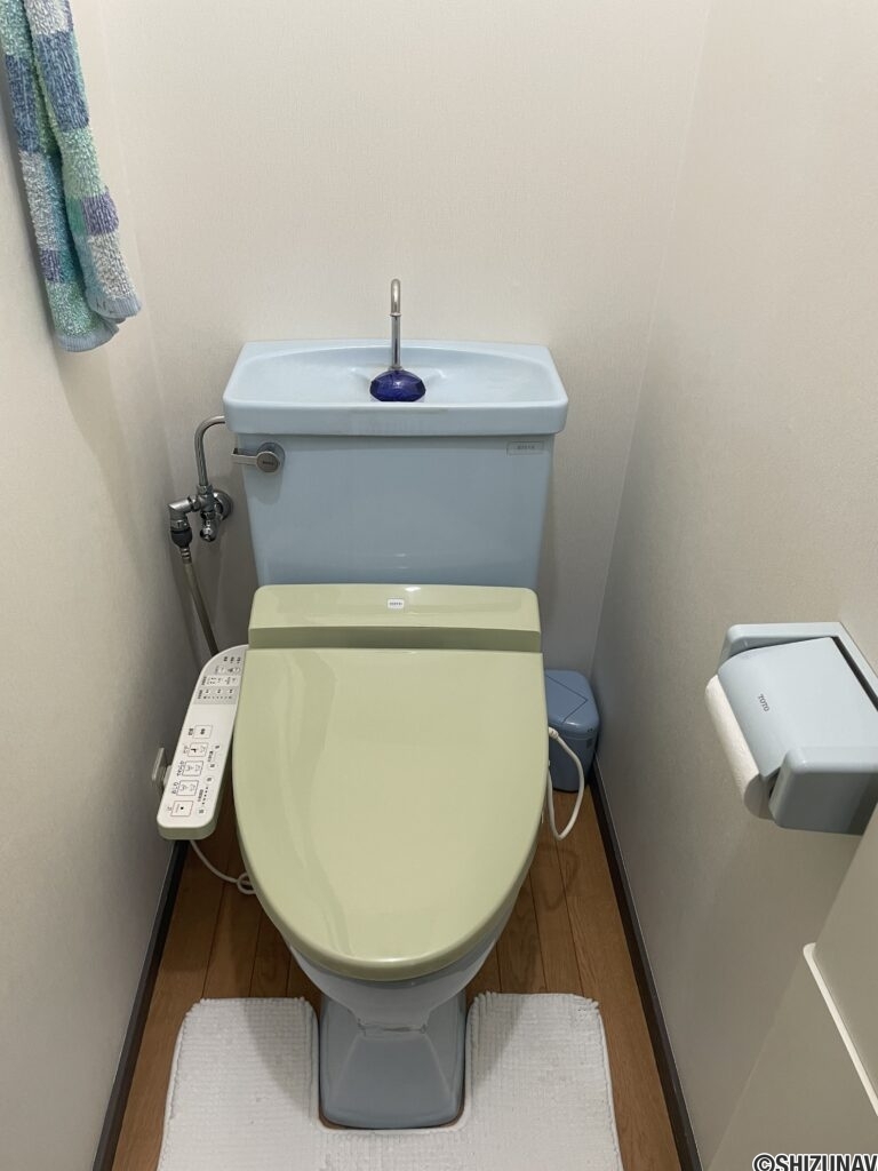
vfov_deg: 67.3
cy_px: 586
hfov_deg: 53.1
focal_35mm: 26
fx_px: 879
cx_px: 439
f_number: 1.6
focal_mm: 4.2
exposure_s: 1/80
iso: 125
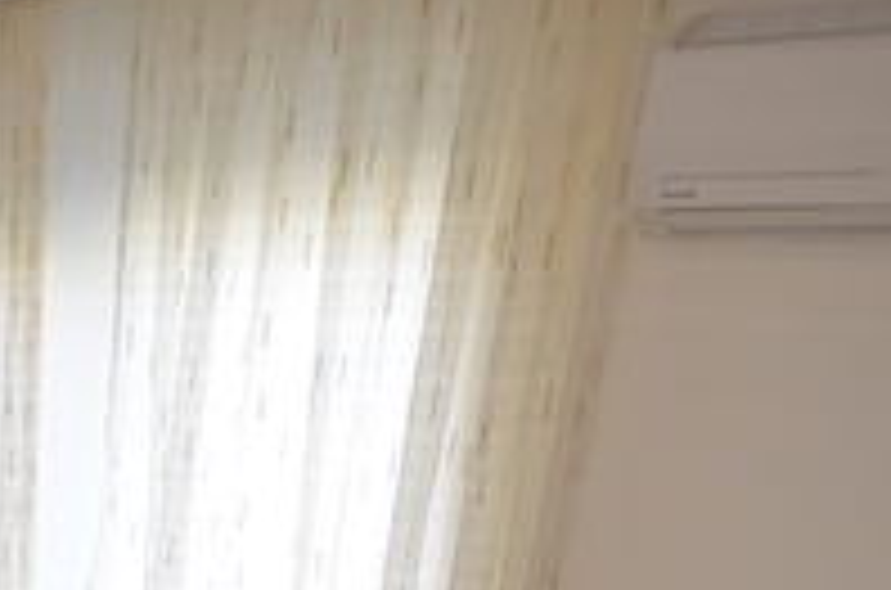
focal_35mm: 55
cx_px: -214
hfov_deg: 30.2
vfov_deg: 20.5
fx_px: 1358
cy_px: 919
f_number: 4
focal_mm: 10
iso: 400
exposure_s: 1/125
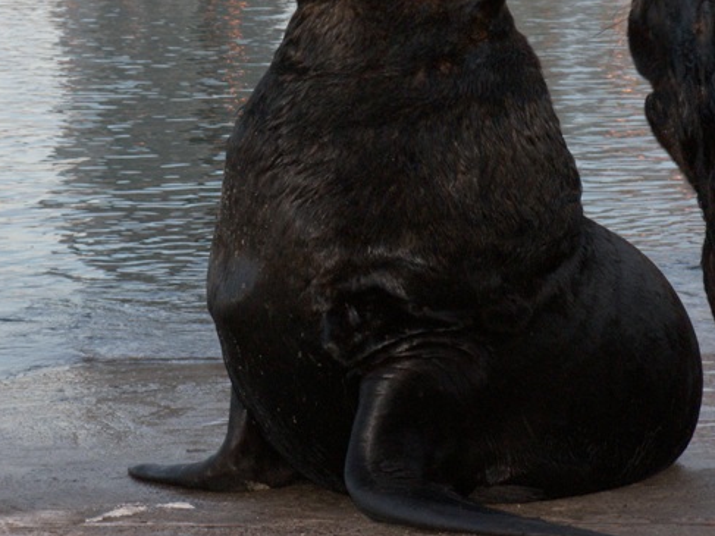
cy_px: 186
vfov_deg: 10.4
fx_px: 2932
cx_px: 292
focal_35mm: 142
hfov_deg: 13.9
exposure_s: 1/80
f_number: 4
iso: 200
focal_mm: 22.7
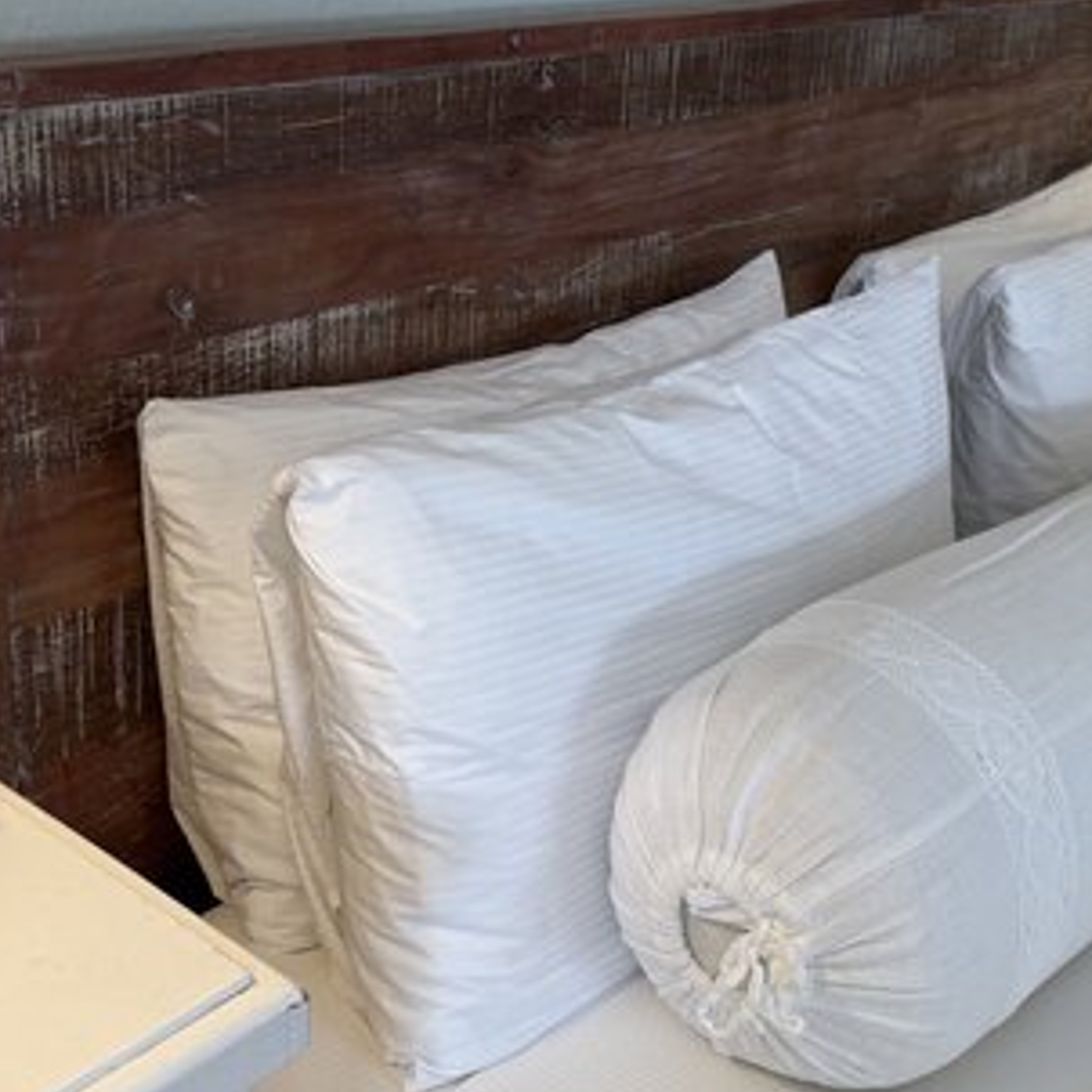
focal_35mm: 45
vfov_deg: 37.4
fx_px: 1606
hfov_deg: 37.2
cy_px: 434
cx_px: 369
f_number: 1.78
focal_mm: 6.76
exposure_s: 1/120
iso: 125
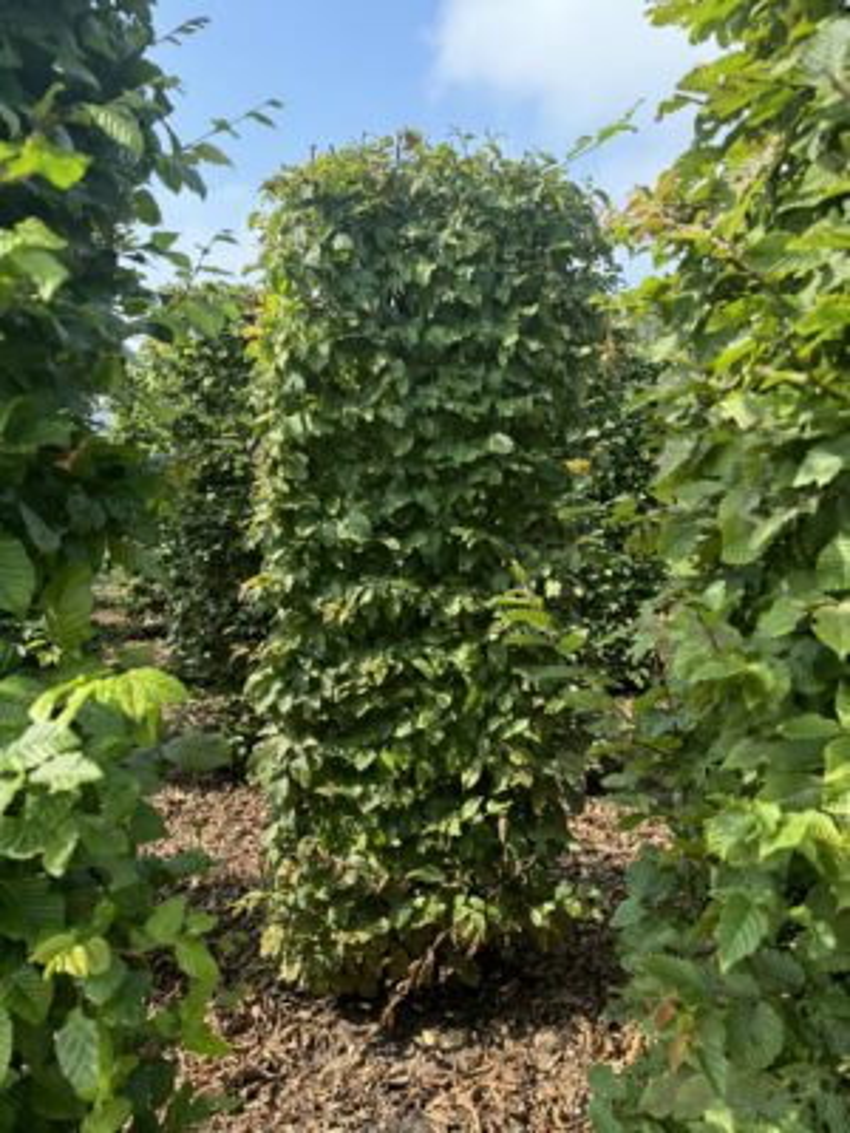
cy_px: 566
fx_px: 786
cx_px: 425
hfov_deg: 56.8
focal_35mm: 24
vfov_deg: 71.6
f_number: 1.78
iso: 80
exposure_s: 1/1193
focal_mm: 6.76
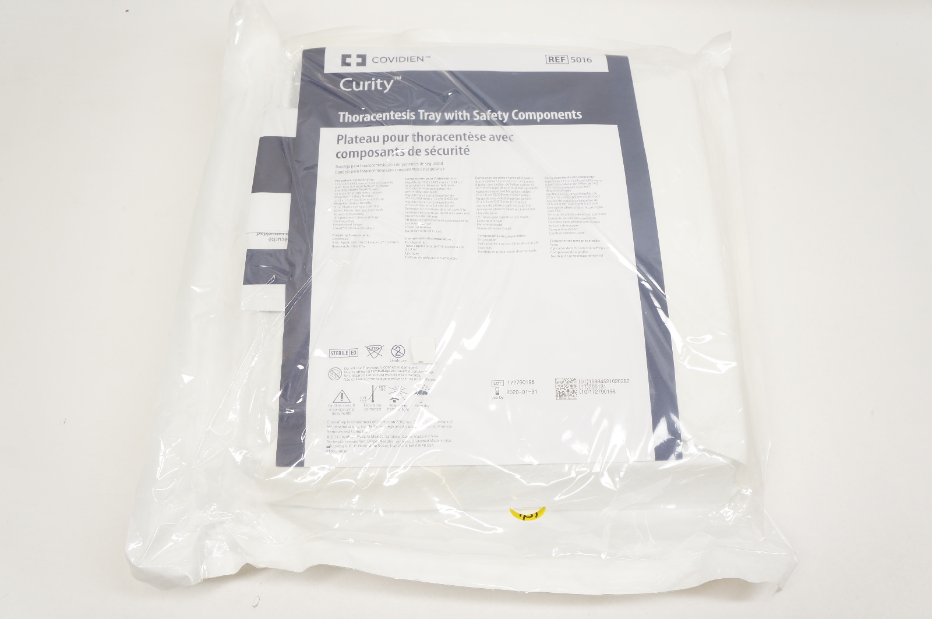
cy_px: 310
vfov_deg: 43.5
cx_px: 466
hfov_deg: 62.0
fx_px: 776
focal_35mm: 30
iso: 400
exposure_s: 1/60
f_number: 6.3
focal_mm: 20
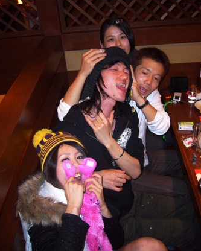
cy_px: 118
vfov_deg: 49.0
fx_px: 275
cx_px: 100
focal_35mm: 37
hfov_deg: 40.1
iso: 125
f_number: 2.8
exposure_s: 1/8
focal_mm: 5.8
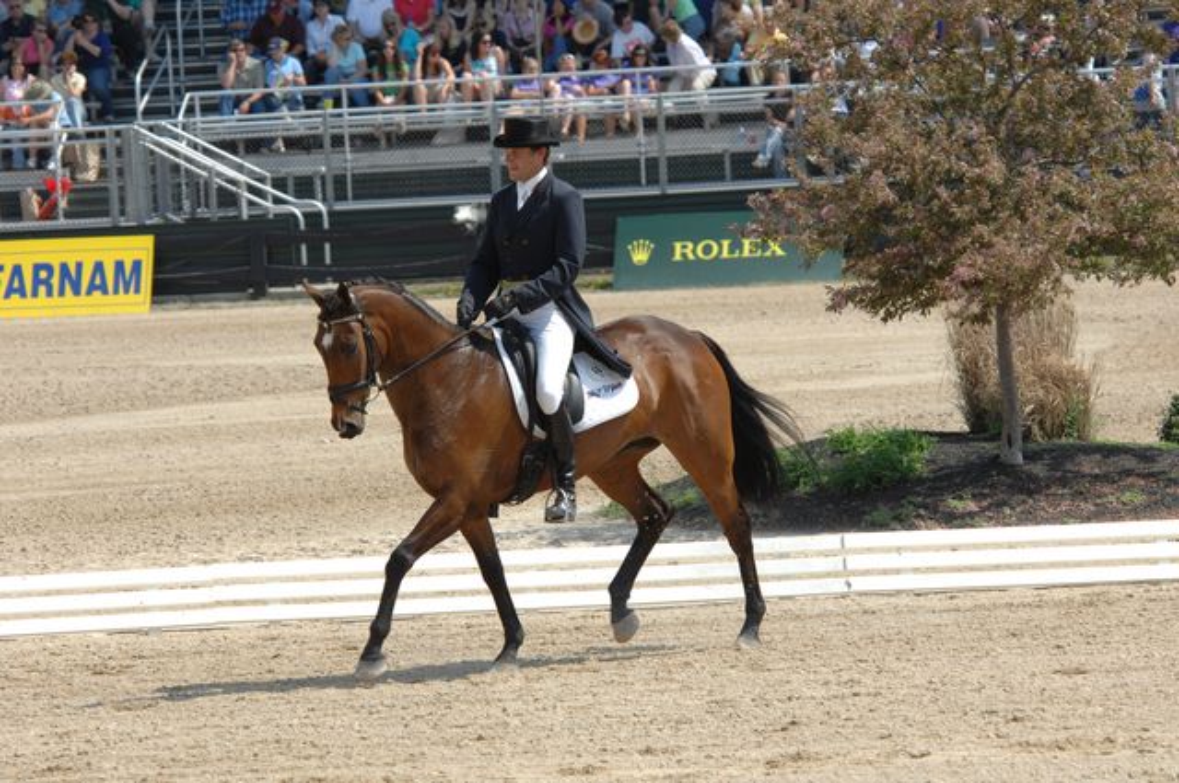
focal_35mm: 300
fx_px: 9812
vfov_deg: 4.6
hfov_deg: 6.9
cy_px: 392
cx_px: 590
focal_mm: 200
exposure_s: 1/500
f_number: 7.6
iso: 200
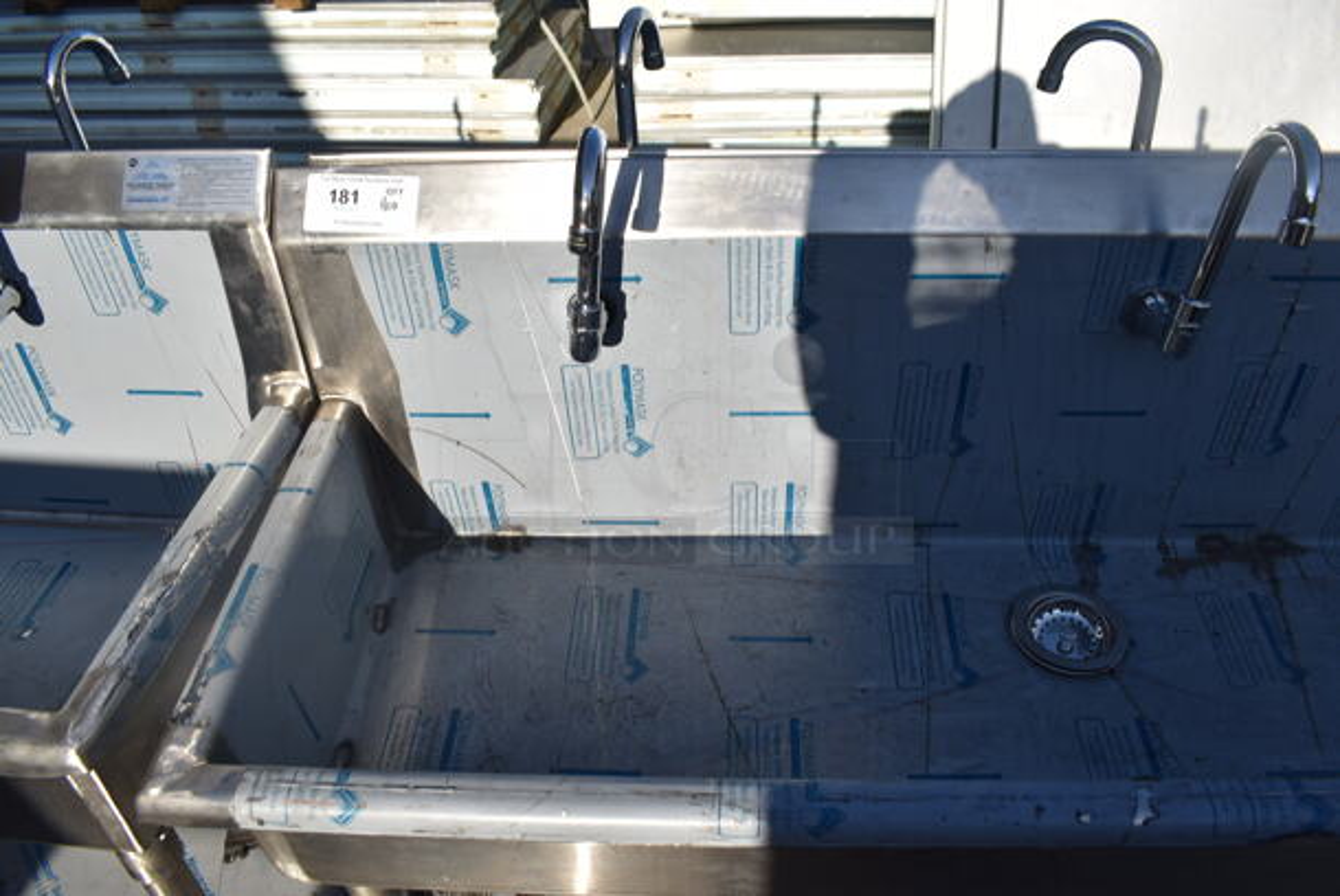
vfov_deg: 48.0
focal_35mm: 27
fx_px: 1006
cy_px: 448
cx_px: 670
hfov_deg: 67.3
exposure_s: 1/250
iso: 100
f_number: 8
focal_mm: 18
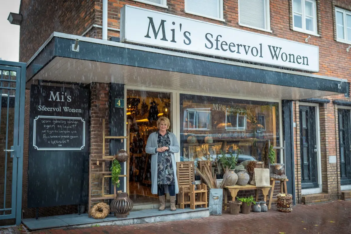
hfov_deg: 54.4
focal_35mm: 35
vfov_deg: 37.9
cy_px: 117
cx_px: 176
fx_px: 341
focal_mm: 35
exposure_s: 1/320
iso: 1000
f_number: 3.5
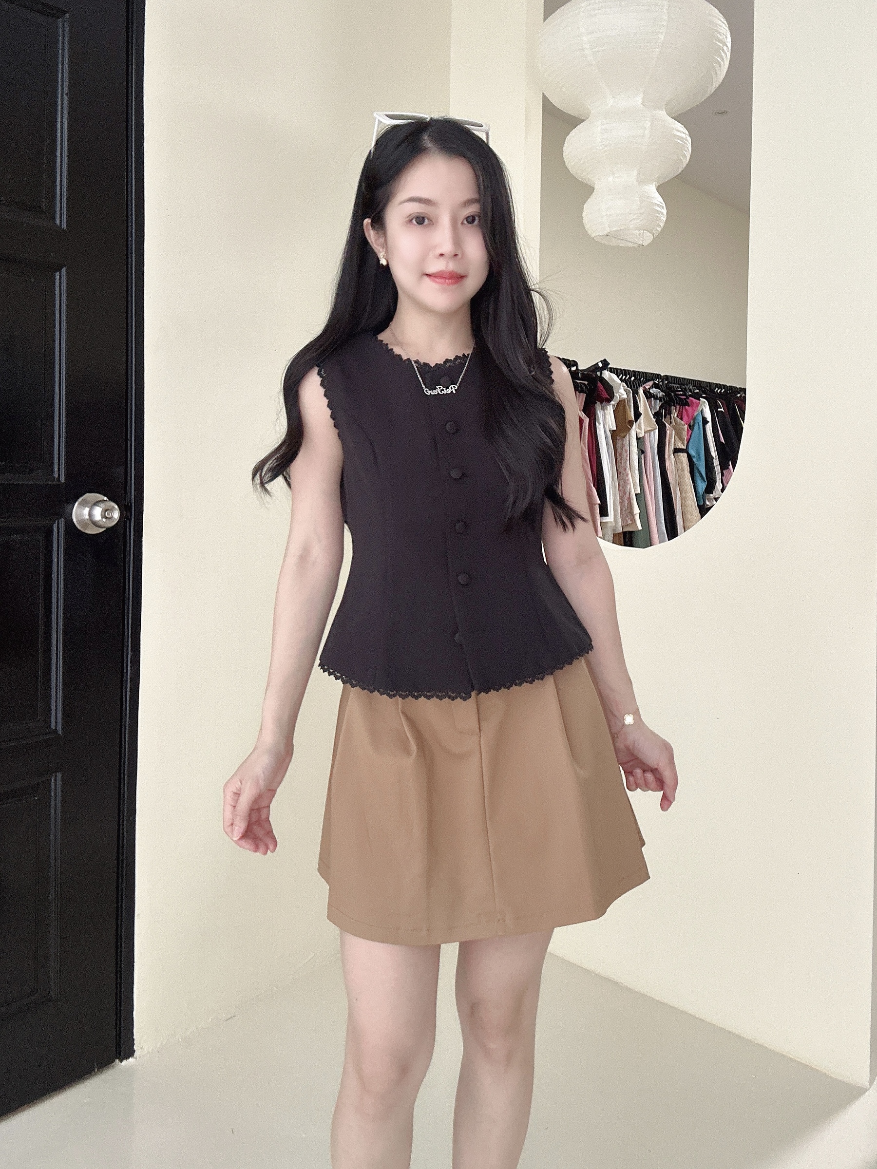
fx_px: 777
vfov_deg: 73.9
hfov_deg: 58.9
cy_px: 584
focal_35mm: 23
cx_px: 438
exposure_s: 1/60
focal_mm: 2.69
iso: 160
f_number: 1.9
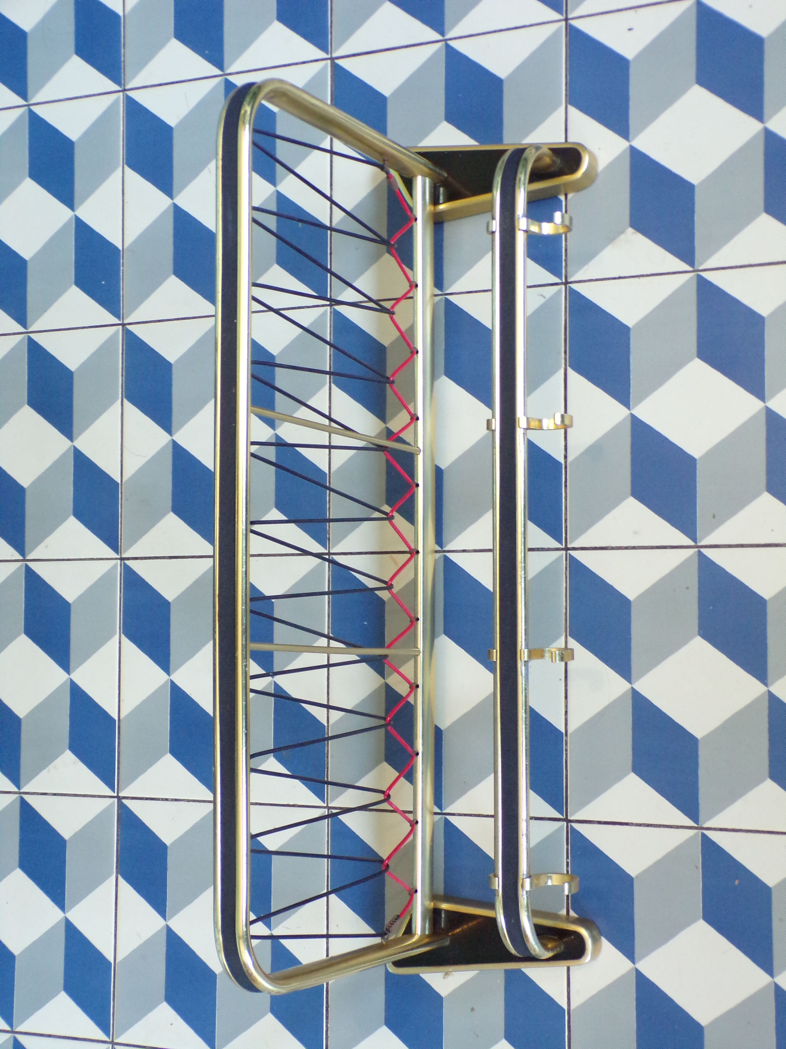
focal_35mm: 49
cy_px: 524
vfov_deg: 38.9
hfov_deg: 29.7
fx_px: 1483
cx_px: 393
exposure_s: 1/15
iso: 400
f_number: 3.5
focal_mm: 8.7
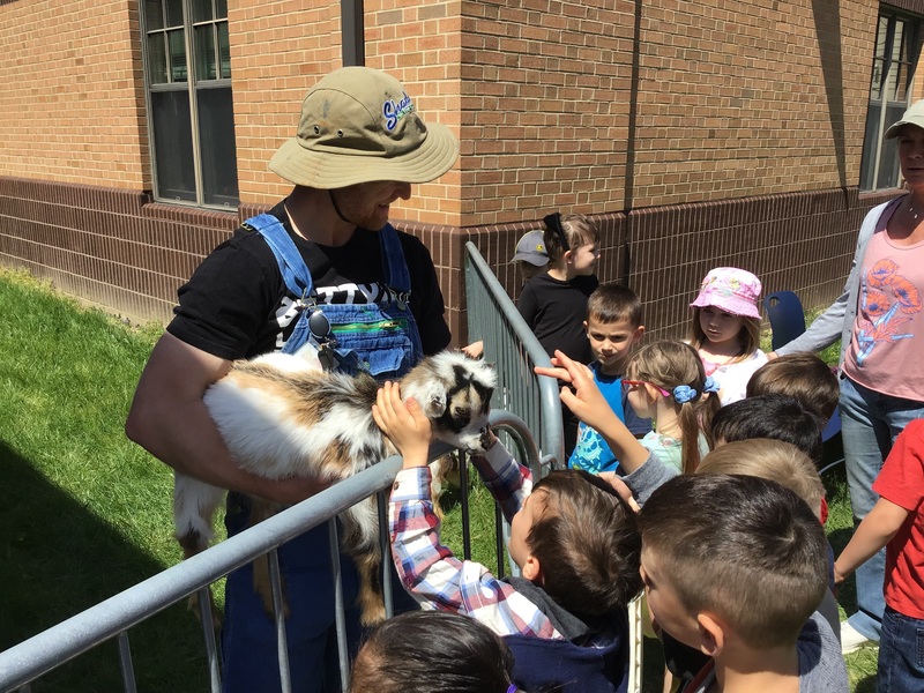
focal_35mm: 31
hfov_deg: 58.4
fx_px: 827
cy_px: 346
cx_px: 462
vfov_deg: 45.4
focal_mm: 3.3
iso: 25
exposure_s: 1/1031
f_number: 2.4
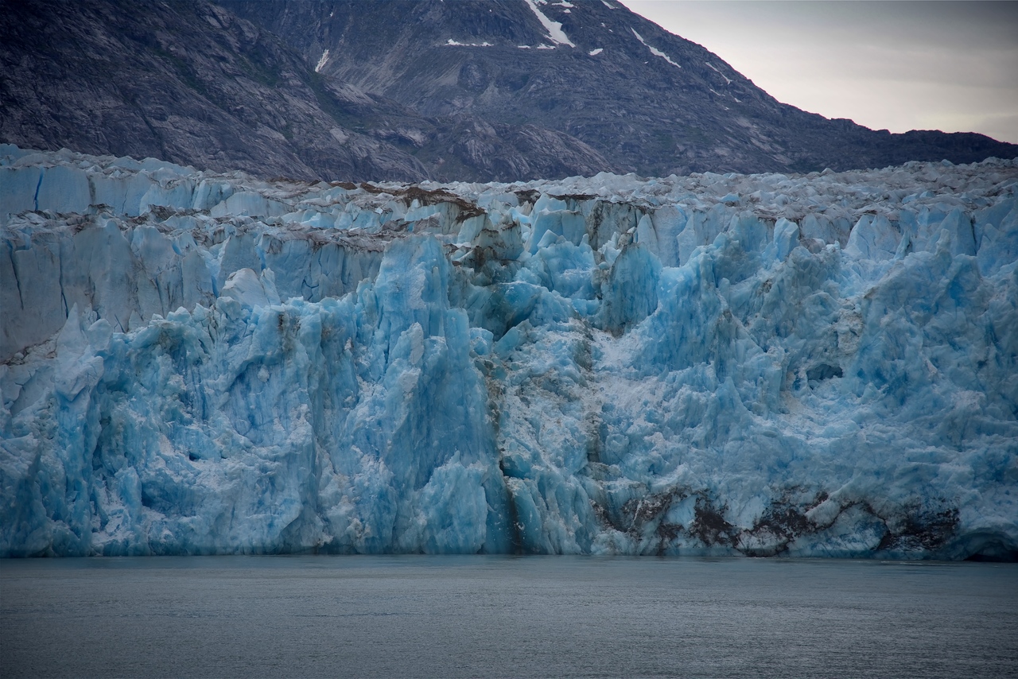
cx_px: 509
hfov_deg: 17.1
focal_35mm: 120
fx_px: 3394
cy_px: 340
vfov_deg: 11.4
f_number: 4
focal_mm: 120
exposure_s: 1/250
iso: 125
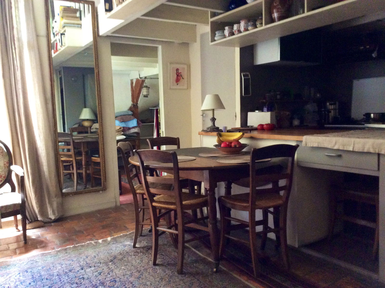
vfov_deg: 42.8
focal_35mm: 33
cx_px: 192
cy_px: 144
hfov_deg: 55.4
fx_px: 366
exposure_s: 1/20
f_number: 2.4
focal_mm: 3.3
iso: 320
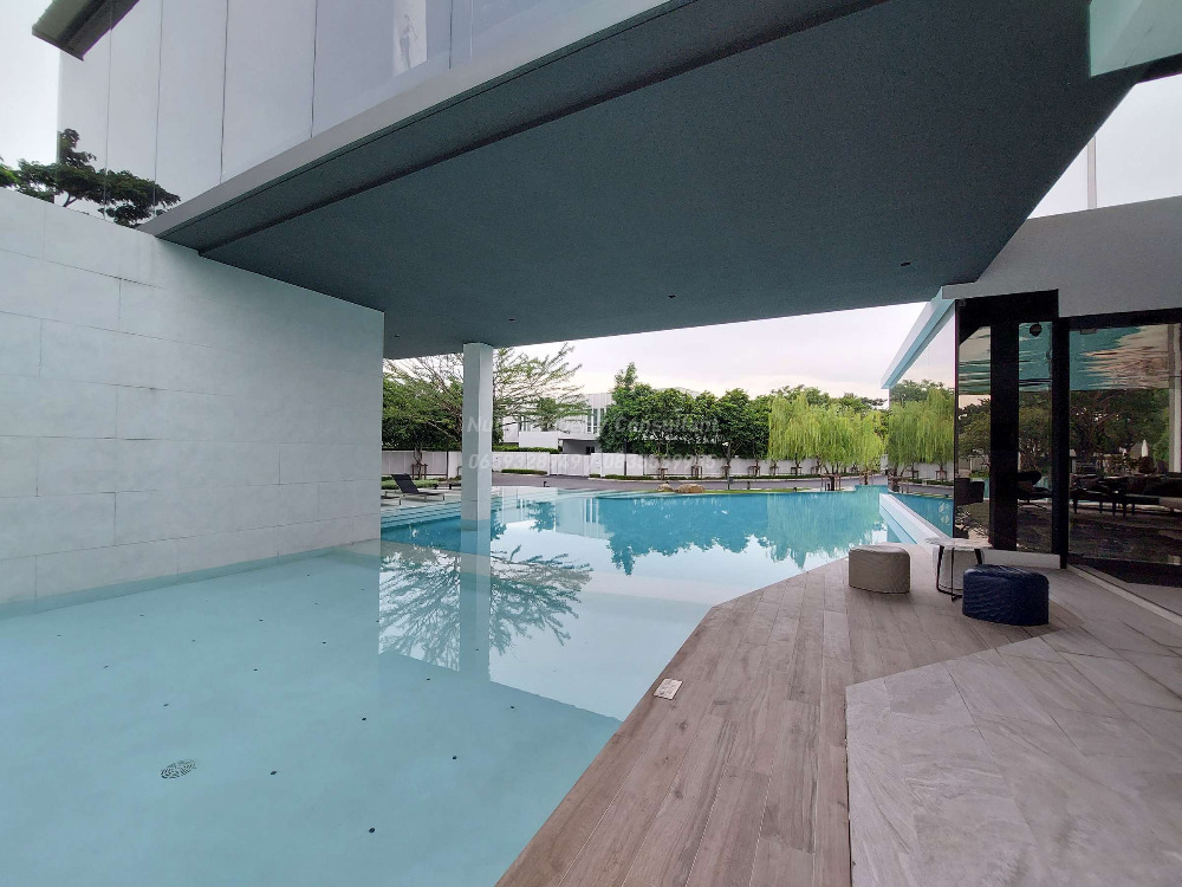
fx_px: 444
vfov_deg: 89.9
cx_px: 591
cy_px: 444
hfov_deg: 106.2
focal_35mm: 13
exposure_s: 1/104
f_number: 2.2
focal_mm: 1.74
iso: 50
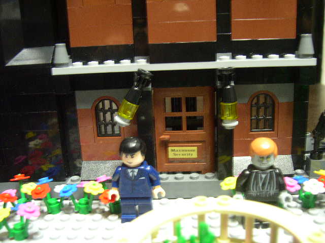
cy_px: 122
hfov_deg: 49.0
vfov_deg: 37.7
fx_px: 357
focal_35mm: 38
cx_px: 162
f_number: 2.8
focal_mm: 8
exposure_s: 1/2.2
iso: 400
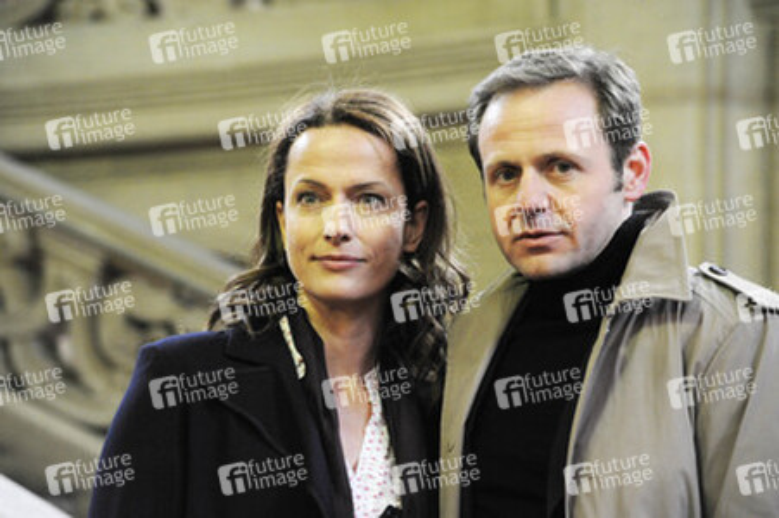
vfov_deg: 11.2
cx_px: 390
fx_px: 2638
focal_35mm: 122
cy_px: 259
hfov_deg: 16.8
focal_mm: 122
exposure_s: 1/125
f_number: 5.6
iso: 6400
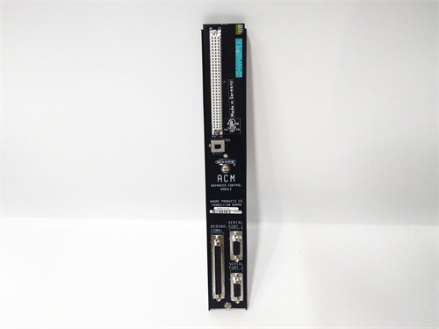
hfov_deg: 65.3
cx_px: 220
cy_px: 164
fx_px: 342
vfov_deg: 51.4
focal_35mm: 27
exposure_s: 1/33
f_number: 2
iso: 362
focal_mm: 3.79
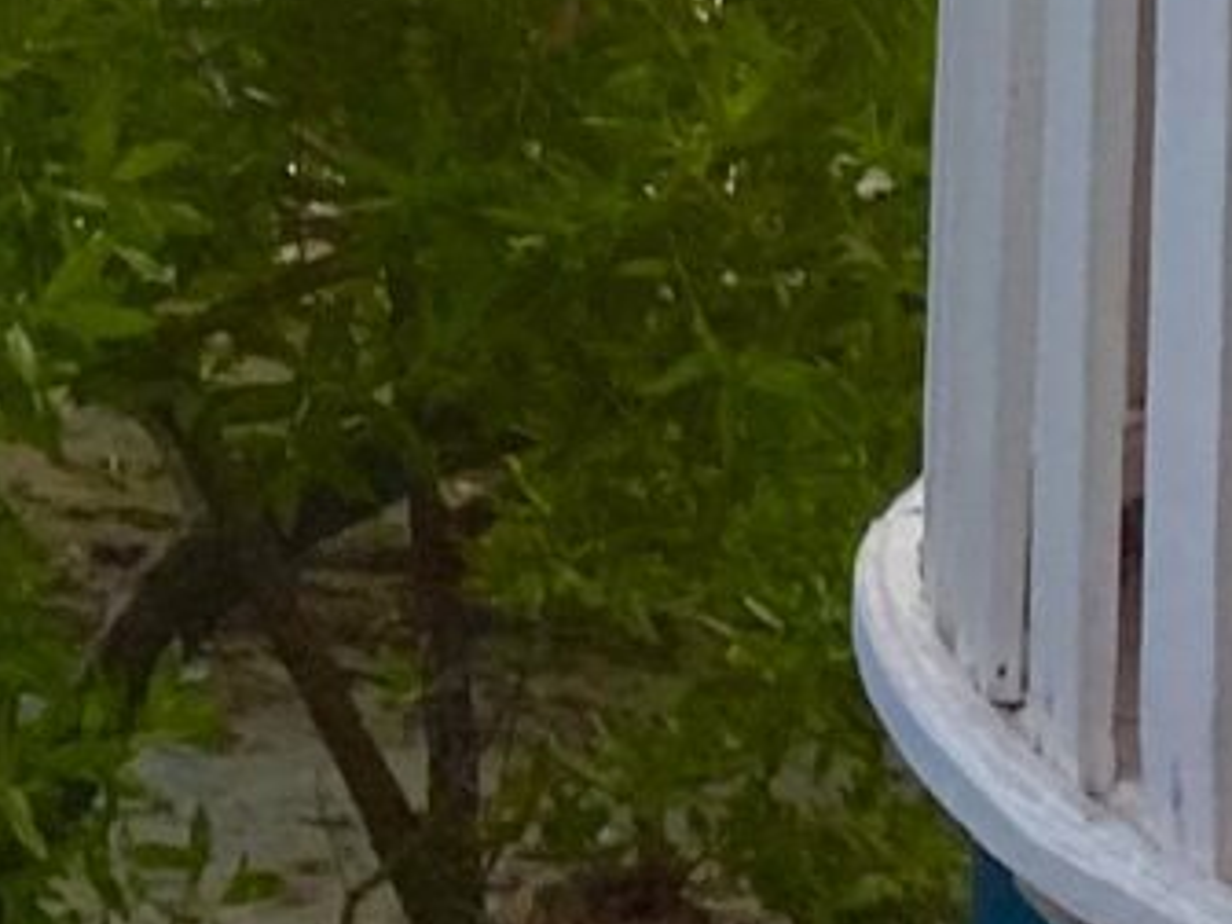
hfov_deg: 9.0
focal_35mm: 198
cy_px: -1115
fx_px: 7047
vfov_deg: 7.1
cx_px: -1679
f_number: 1.8
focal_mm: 4.25
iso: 32
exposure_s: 1/1053
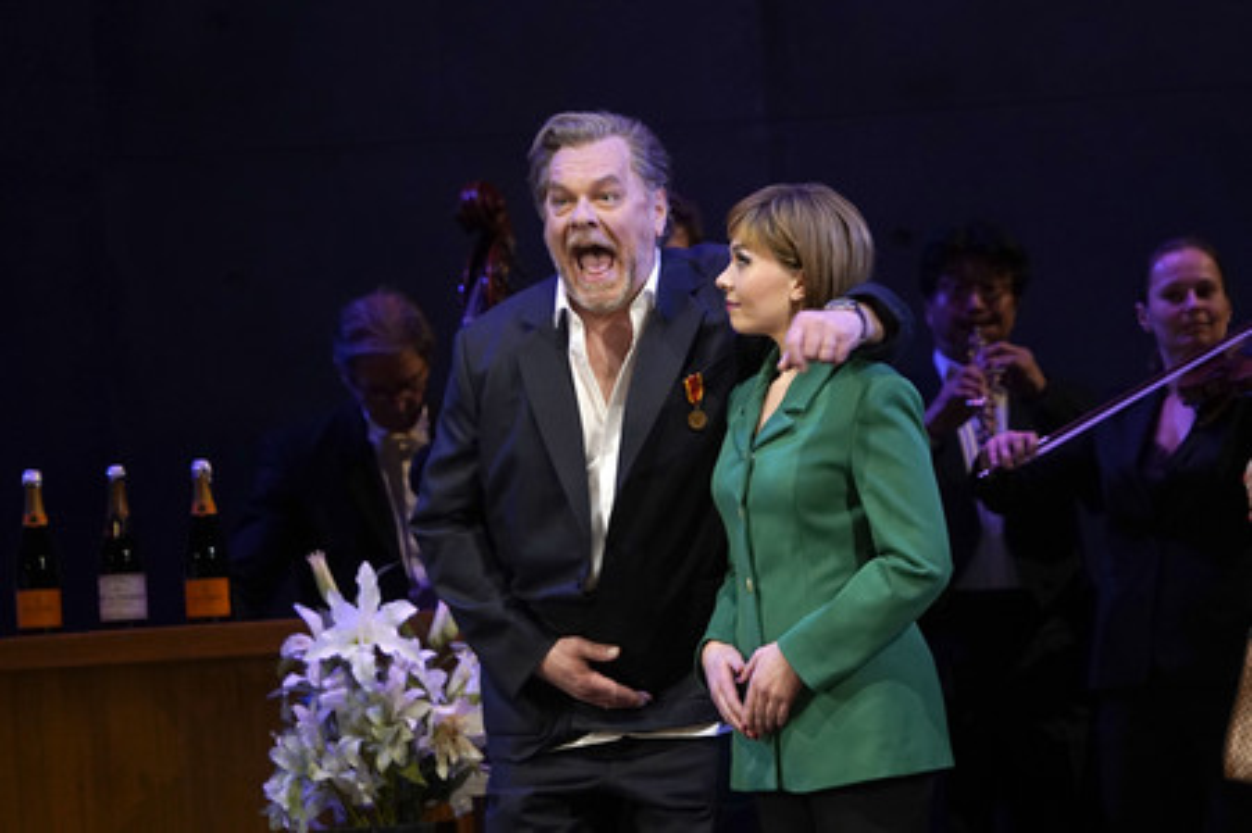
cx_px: 626
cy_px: 416
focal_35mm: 353
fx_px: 12267
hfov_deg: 5.8
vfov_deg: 3.9
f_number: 6.3
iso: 3200
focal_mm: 353
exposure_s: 1/200
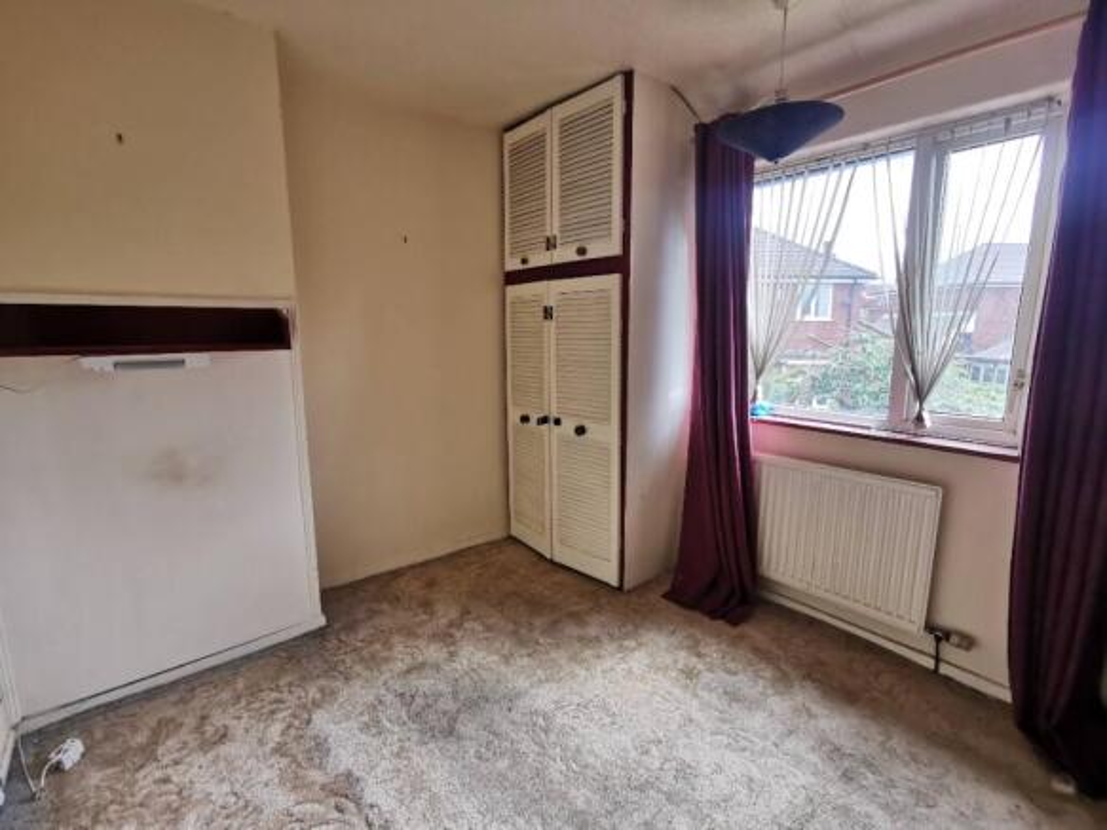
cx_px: 554
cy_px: 415
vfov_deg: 74.7
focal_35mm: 17
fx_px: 544
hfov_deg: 91.0
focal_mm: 2.26
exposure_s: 1/100
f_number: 2.2
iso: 160
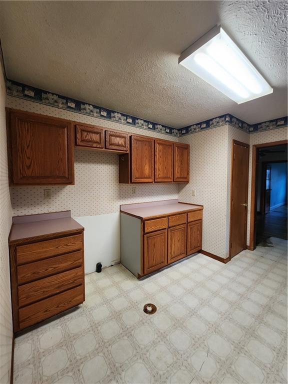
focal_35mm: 13
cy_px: 192
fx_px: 144
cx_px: 144
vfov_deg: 106.2
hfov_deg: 89.9
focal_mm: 2.2
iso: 320
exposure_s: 1/40
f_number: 2.2
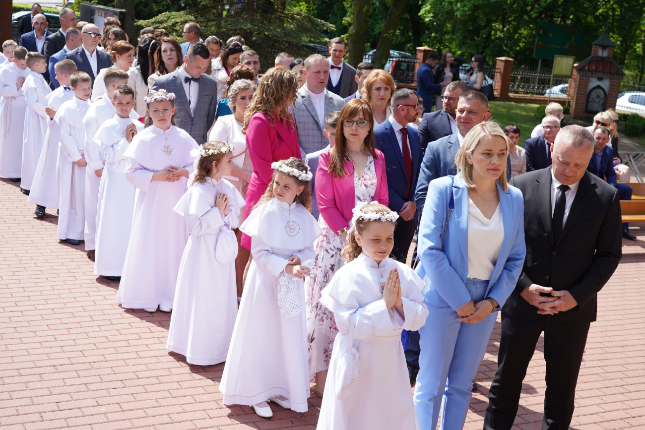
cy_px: 215
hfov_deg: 41.1
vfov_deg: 28.1
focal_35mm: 48
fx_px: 860
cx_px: 322
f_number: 5.6
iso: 100
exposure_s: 1/200
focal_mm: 48
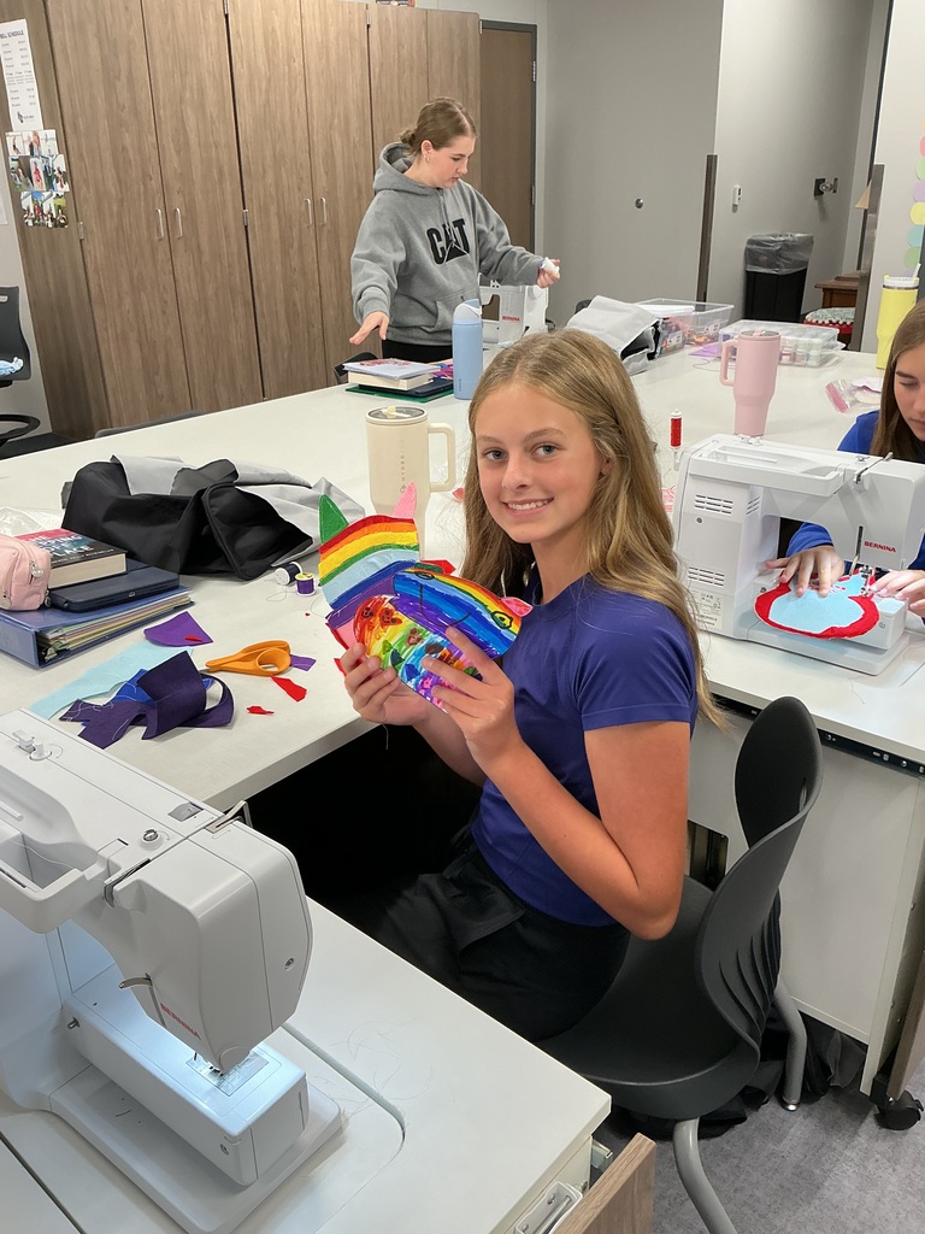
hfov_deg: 48.2
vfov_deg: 61.7
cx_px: 462
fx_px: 1033
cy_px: 617
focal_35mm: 29
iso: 50
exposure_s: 1/60
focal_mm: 3
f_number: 1.8
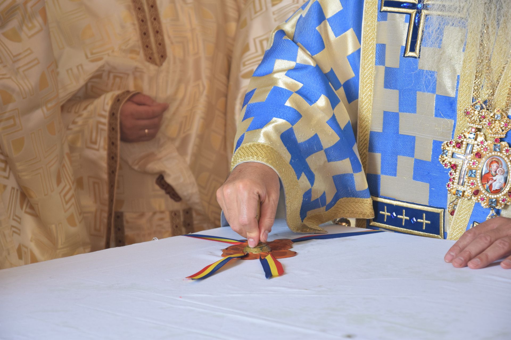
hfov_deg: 18.2
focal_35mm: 112
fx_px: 1597
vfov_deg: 12.2
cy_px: 170
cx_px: 256
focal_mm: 75
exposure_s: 1/40
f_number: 5.6
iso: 640
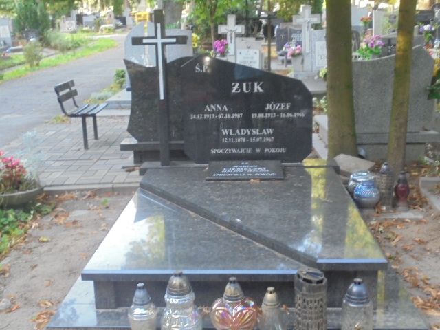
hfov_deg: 43.9
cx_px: 220
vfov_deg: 33.6
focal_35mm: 43
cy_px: 165
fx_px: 547
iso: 400
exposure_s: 1/30
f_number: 4.5
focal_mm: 7.8
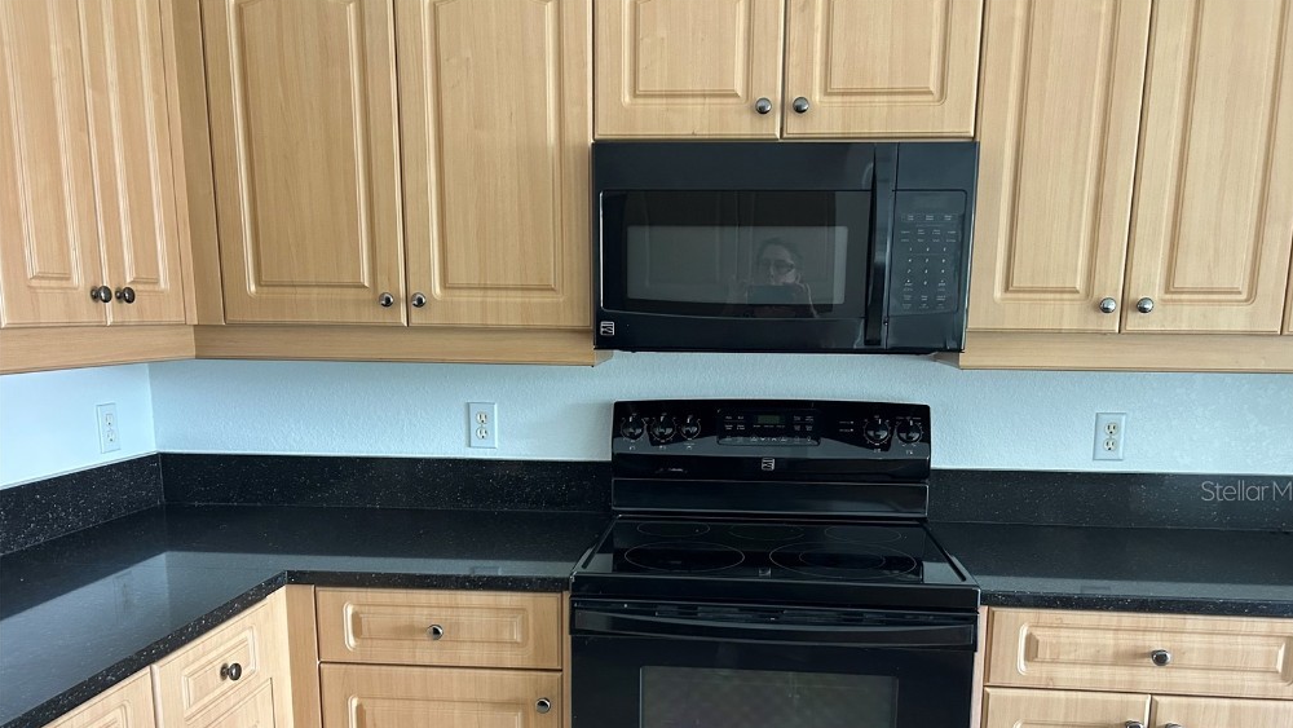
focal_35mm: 29
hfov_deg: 66.0
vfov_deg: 39.7
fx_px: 994
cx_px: 661
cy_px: 490
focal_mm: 5.7
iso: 320
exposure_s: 1/60
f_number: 1.5
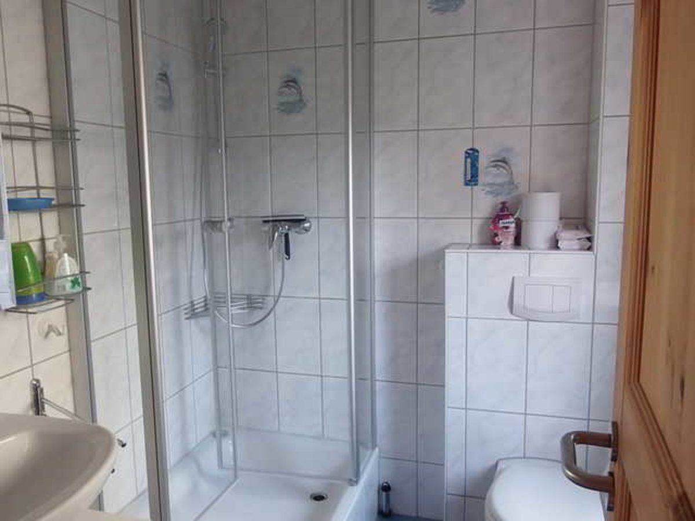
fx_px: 522
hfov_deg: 67.3
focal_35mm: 26
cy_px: 260
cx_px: 348
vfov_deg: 53.1
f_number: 3.2
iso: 320
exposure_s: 1/30
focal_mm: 4.66
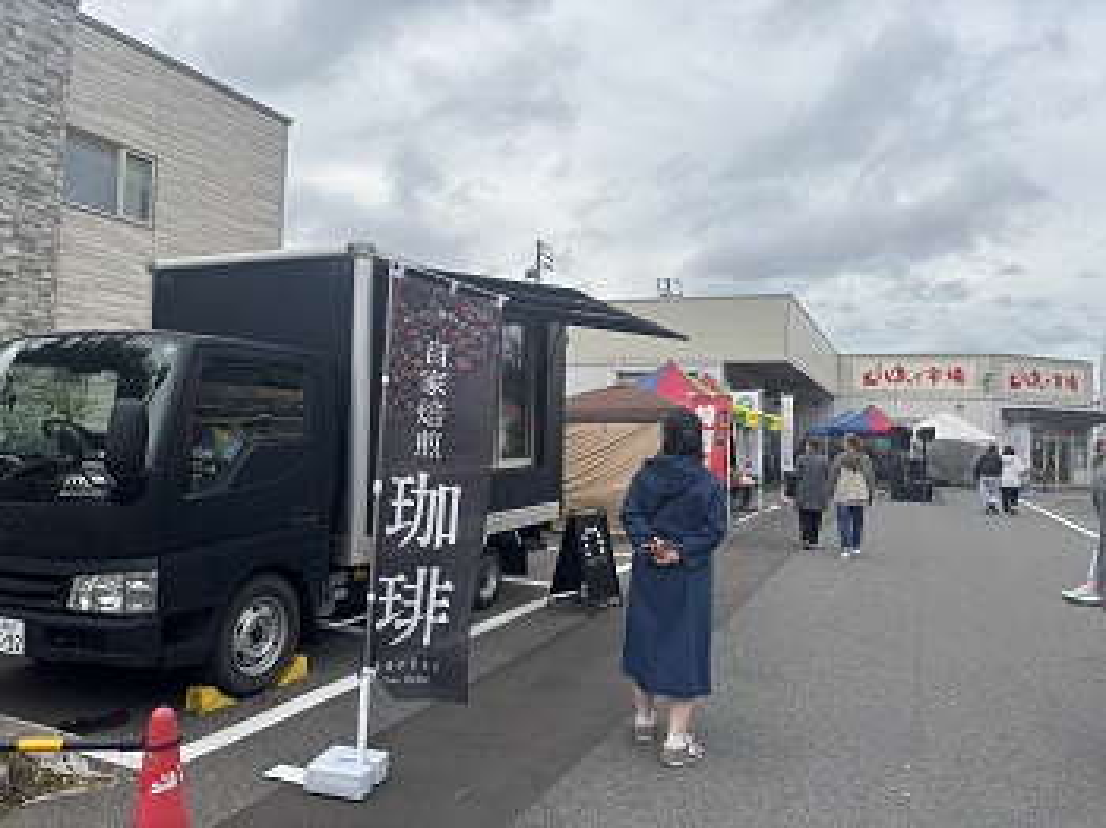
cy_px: 414
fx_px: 830
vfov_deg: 53.0
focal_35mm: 26
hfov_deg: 67.3
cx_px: 553
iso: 50
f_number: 1.6
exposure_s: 1/2933
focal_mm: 5.96
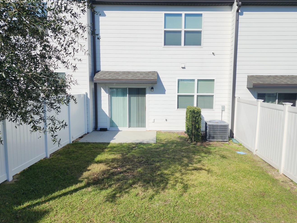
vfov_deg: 49.7
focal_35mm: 28
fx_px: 240
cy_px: 112
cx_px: 159
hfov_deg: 63.4
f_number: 1.8
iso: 12
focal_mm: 6.4
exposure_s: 1/2500
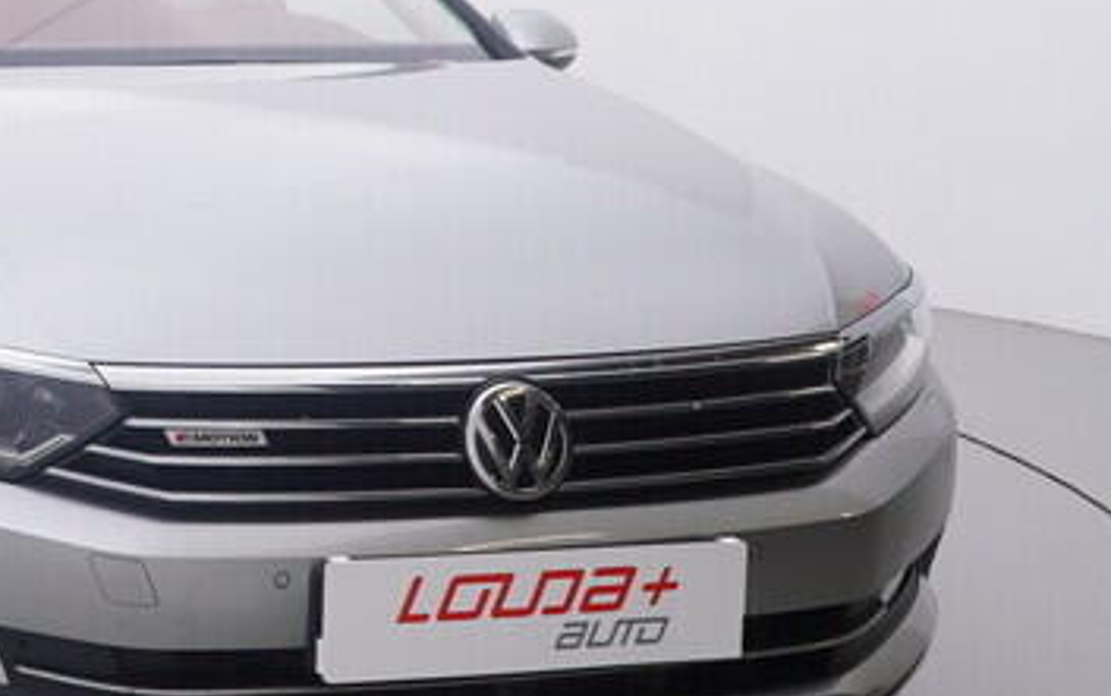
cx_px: -217
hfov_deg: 27.3
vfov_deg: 19.5
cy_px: 180
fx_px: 2014
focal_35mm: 66
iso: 200
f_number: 5
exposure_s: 1/80
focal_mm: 15
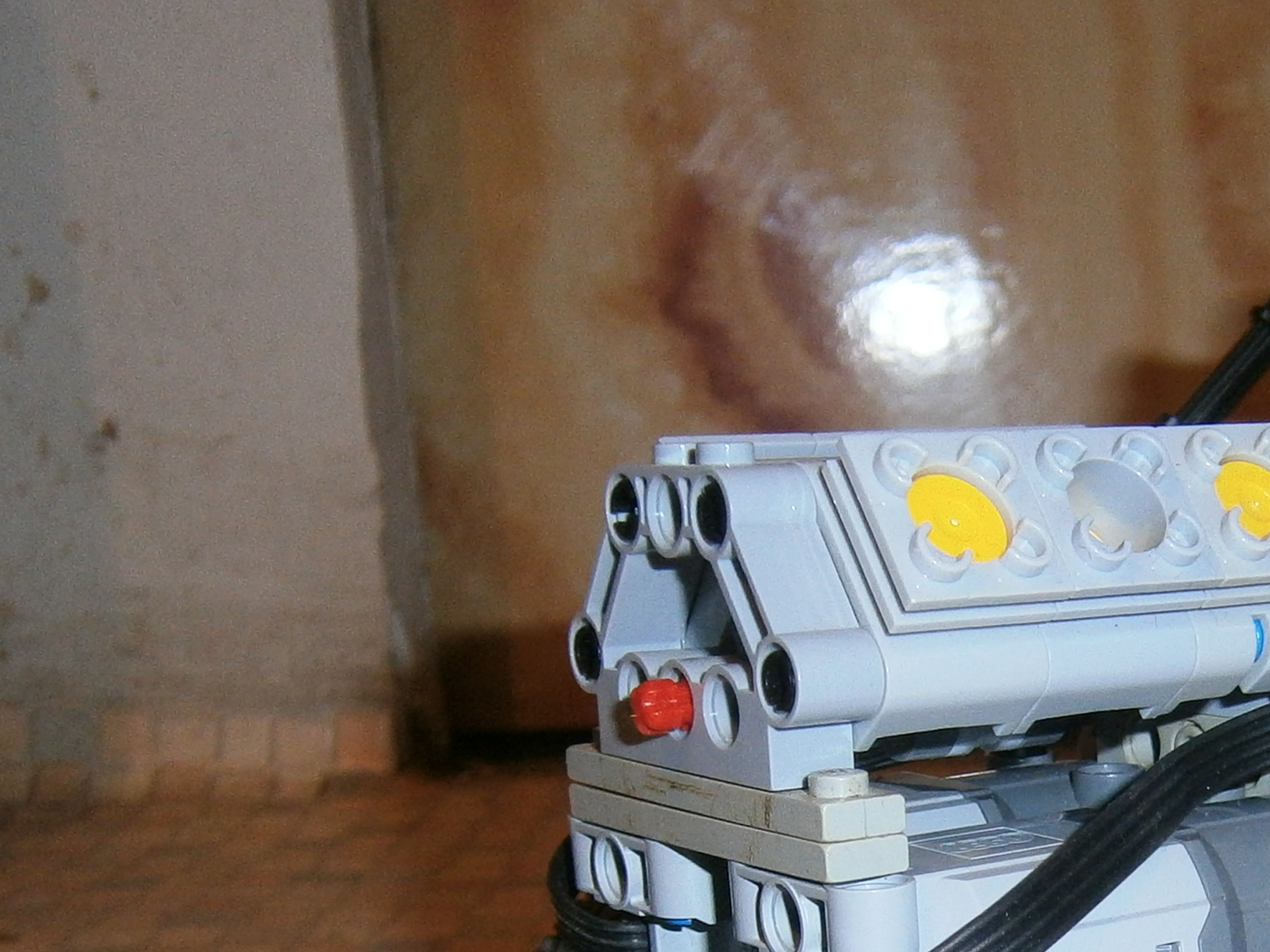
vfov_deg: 21.6
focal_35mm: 63
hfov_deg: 29.5
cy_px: 1147
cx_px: 1141
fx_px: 2311
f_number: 2.8
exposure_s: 1/30
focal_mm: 4.7
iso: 125
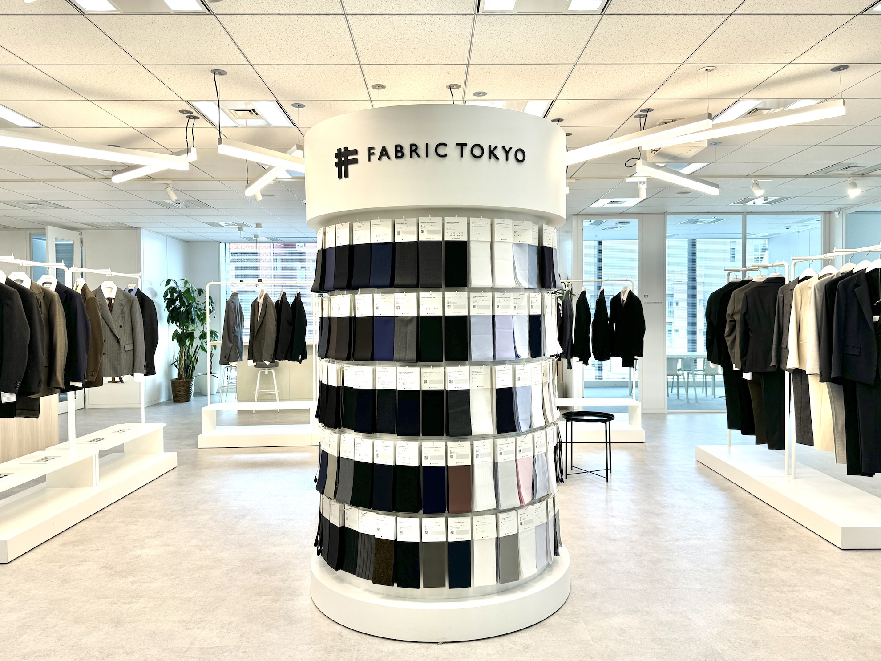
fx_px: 611
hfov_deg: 71.6
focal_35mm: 24
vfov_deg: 56.8
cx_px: 440
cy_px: 330
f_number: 1.78
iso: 80
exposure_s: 1/374
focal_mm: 6.76
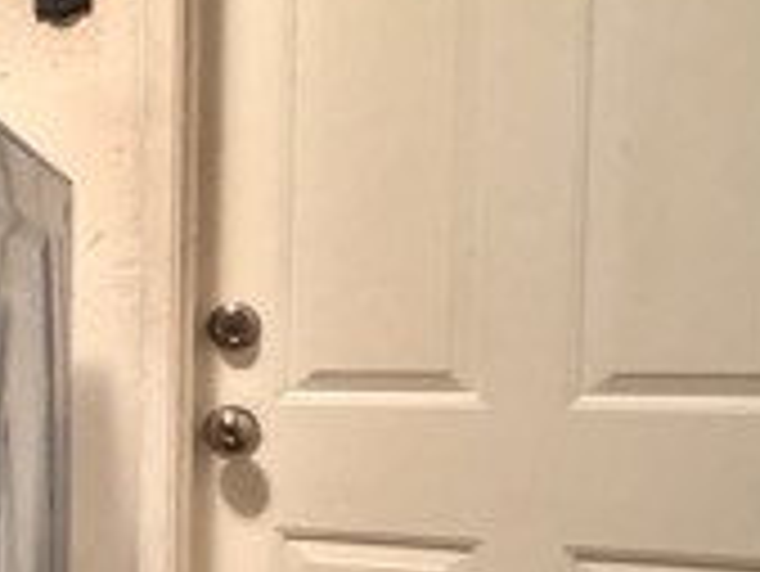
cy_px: 401
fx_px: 1164
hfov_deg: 26.5
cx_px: -369
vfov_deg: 27.3
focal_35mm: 53
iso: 2500
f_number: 2.2
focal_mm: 2.22
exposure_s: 1/15
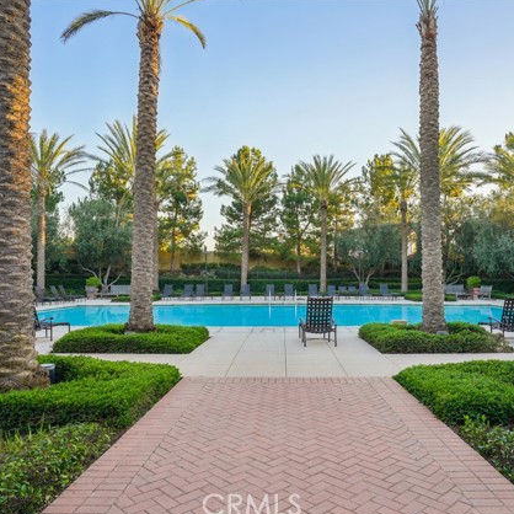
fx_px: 437
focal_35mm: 26
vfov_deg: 60.9
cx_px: 288
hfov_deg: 60.8
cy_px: 260
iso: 100
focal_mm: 20
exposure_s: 1/60
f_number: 8
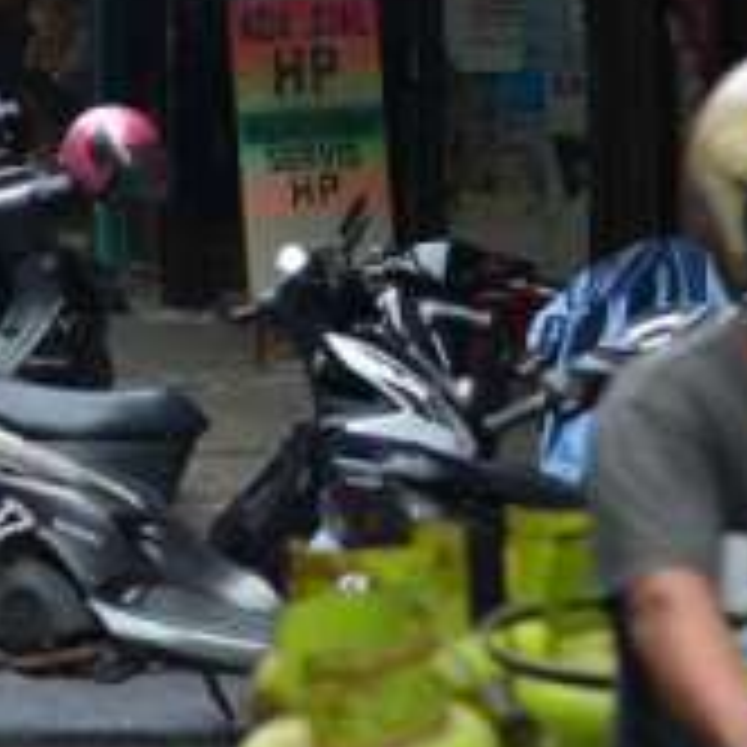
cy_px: -238
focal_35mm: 254
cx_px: -122
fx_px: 6201
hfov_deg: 6.9
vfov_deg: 6.8
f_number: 5
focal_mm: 62
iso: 100
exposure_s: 1/100
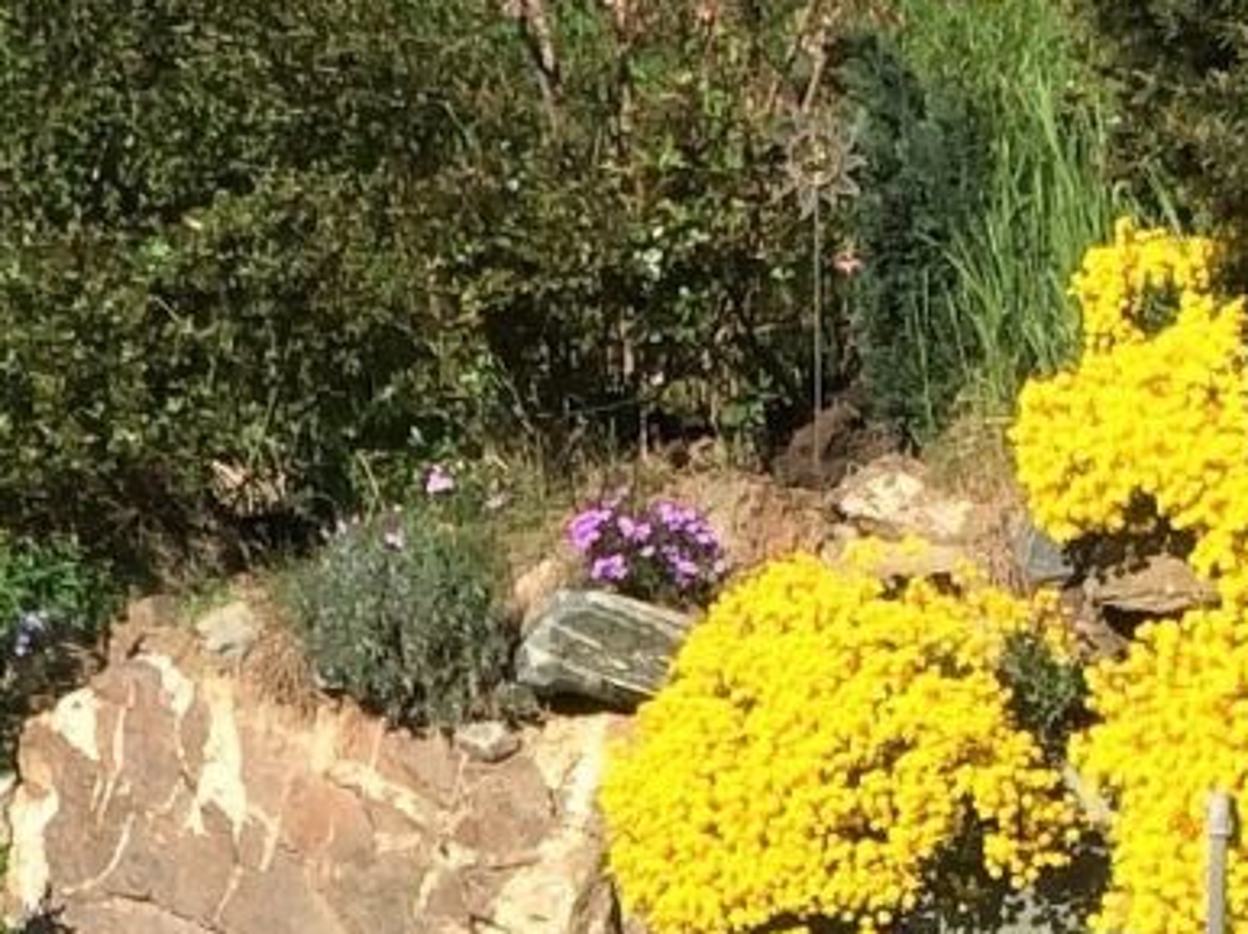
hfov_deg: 12.8
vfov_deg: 9.3
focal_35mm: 154
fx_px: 5549
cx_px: 718
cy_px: 1483
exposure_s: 1/2160
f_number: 2.2
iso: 32
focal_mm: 4.15
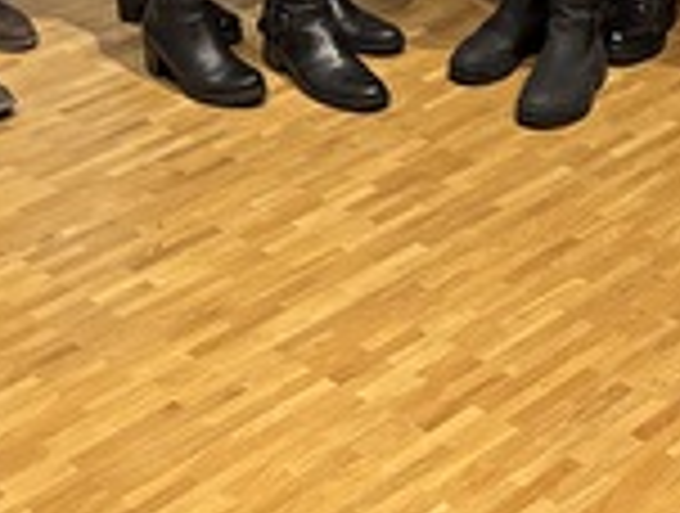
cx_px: 311
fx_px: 2028
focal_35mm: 103
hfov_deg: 19.0
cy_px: -482
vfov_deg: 12.8
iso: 500
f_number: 1.6
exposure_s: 1/33
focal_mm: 5.96
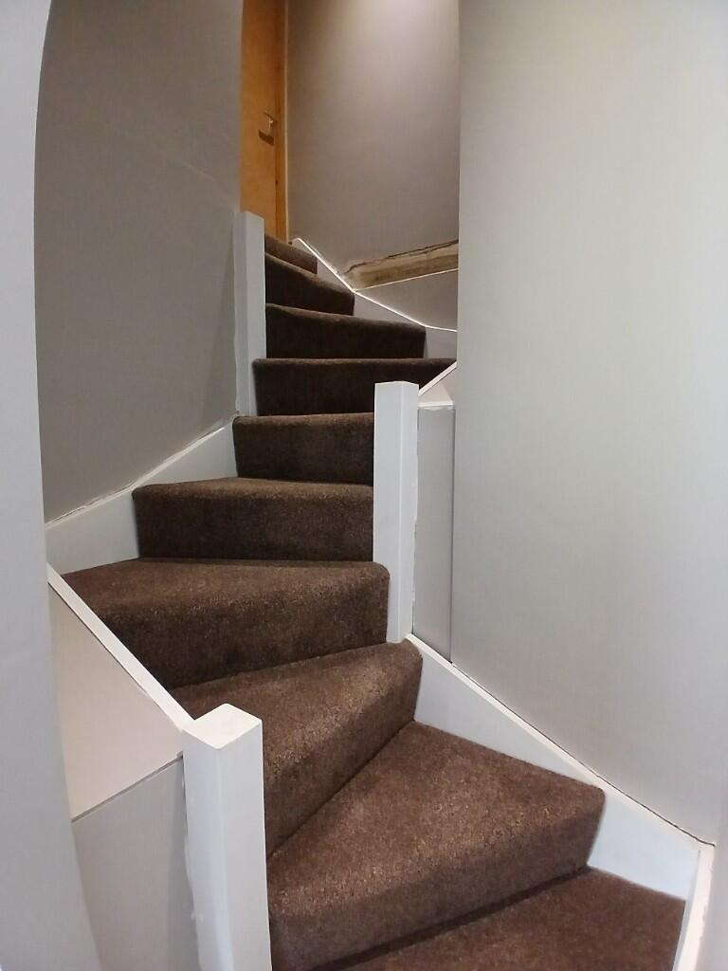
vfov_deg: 91.0
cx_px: 364
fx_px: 477
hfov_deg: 74.7
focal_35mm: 17
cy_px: 486
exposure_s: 1/25
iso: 500
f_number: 2.2
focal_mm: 1.4
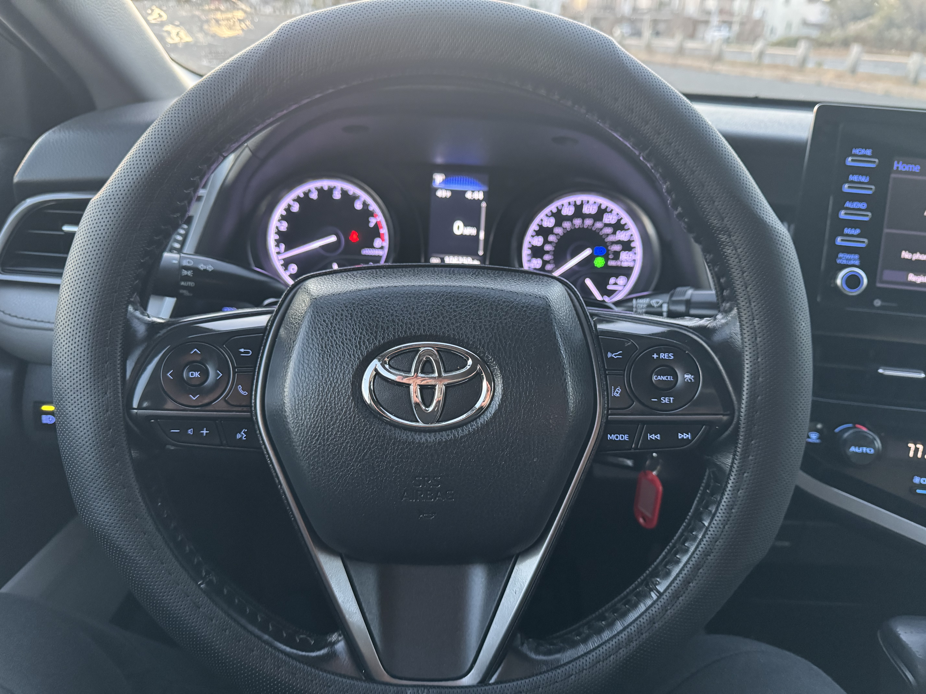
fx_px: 642
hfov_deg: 71.6
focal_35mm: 24
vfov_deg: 56.8
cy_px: 347
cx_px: 463
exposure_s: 1/40
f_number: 1.78
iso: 800
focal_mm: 6.76
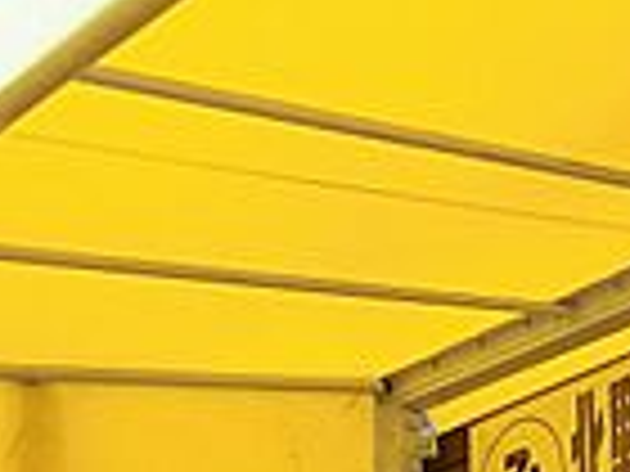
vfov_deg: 13.4
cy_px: 1070
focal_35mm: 87
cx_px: 1220
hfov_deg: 17.2
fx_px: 1583
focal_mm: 4.06
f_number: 2.7
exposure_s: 1/160
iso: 80
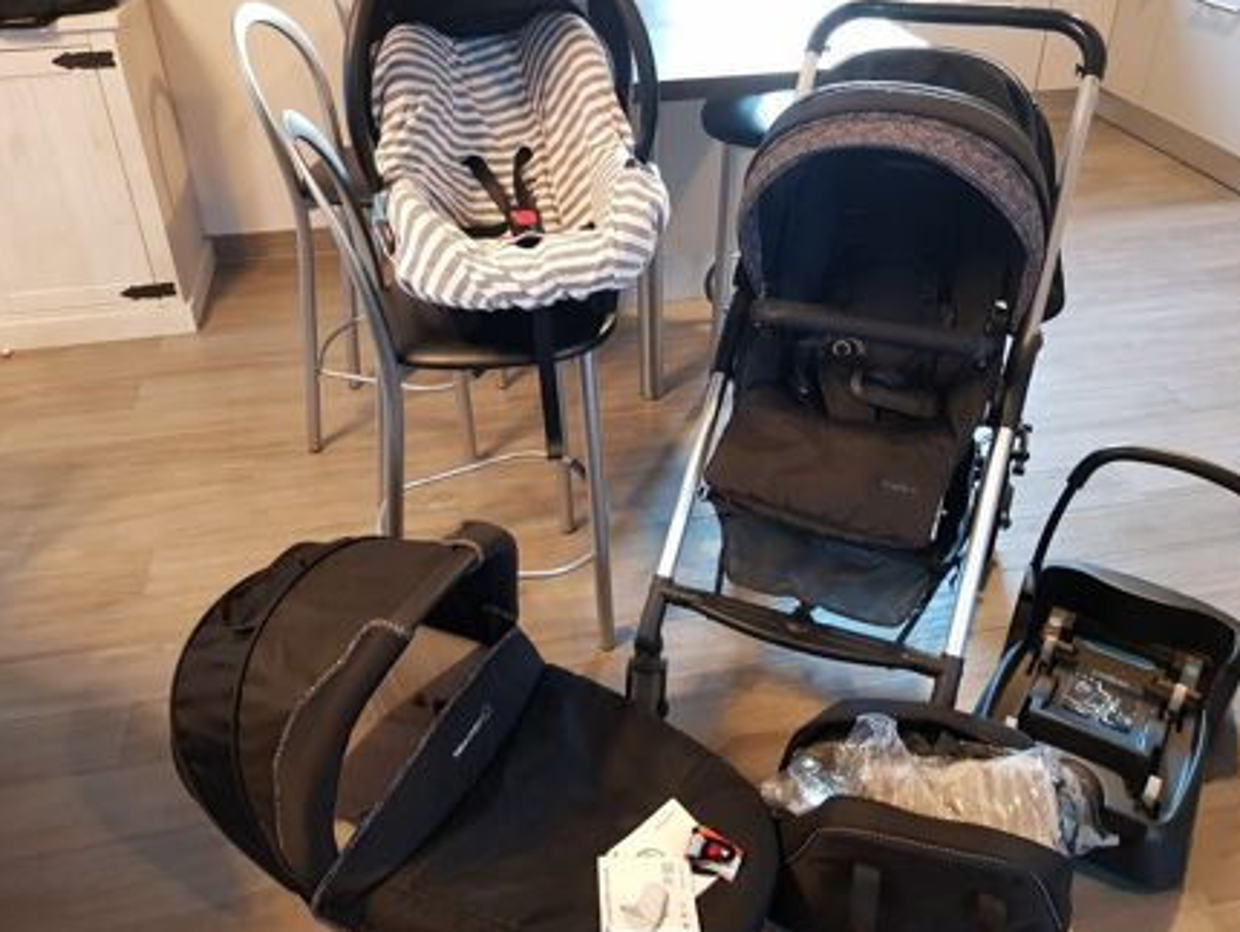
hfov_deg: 61.6
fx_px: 1039
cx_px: 637
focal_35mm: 29
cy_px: 444
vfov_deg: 48.3
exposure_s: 1/13
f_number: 1.7
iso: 250
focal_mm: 4.2
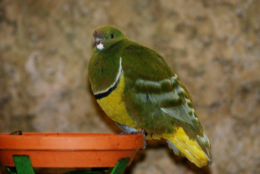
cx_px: 130
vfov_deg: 4.7
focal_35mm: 292
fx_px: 2115
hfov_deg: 7.0
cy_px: 87
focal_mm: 195
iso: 1600
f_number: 5.6
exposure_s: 1/60
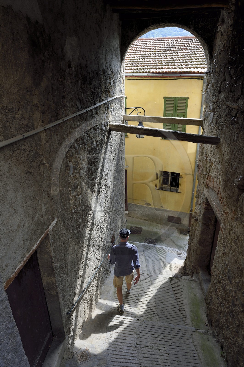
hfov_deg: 53.1
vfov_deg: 73.8
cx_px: 122
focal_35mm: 24
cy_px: 184
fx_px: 244
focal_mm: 24
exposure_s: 1/160
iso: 400
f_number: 10
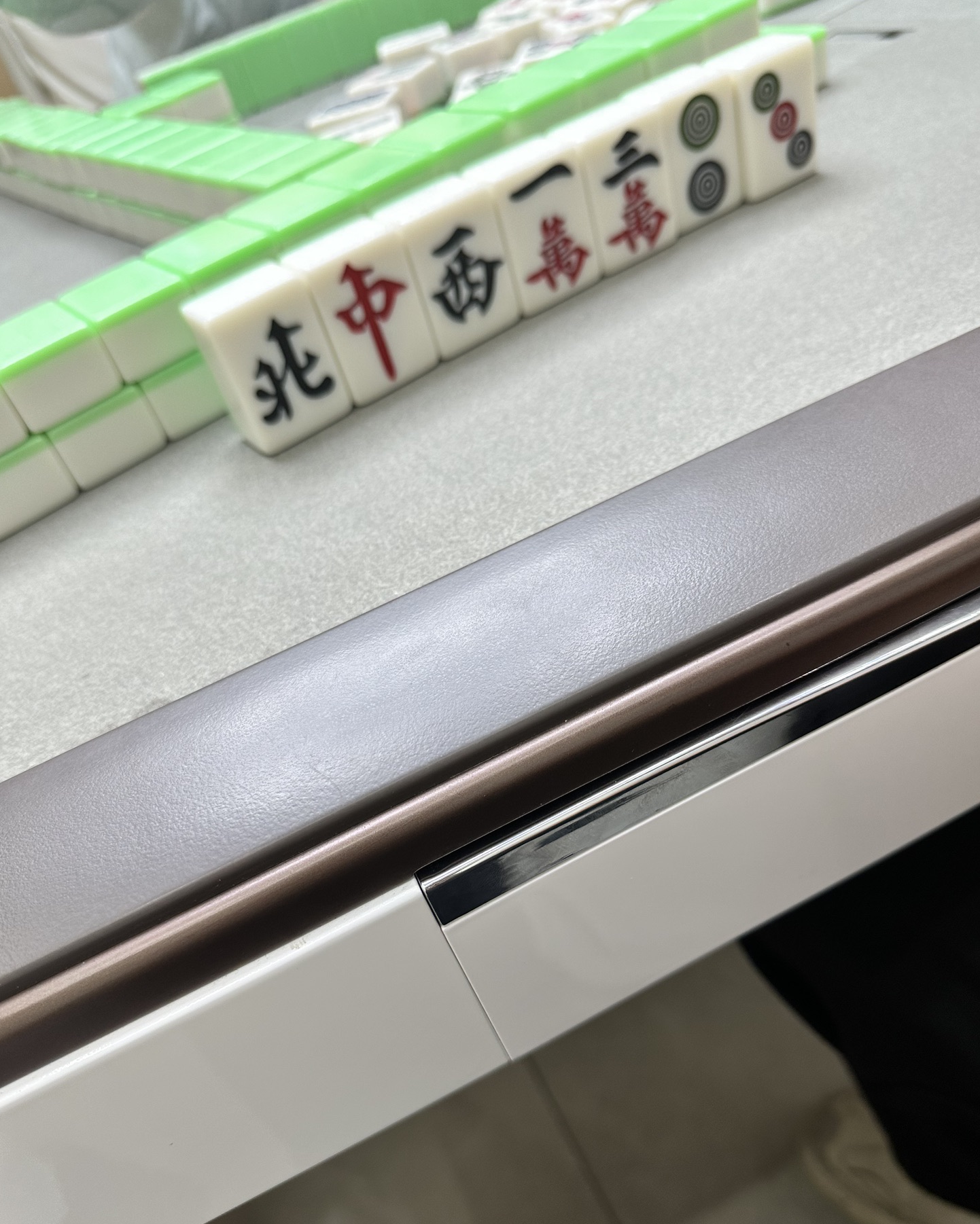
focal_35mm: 26
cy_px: 668
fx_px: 942
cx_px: 504
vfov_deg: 65.9
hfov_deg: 54.9
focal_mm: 6.86
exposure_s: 1/100
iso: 80
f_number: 1.78
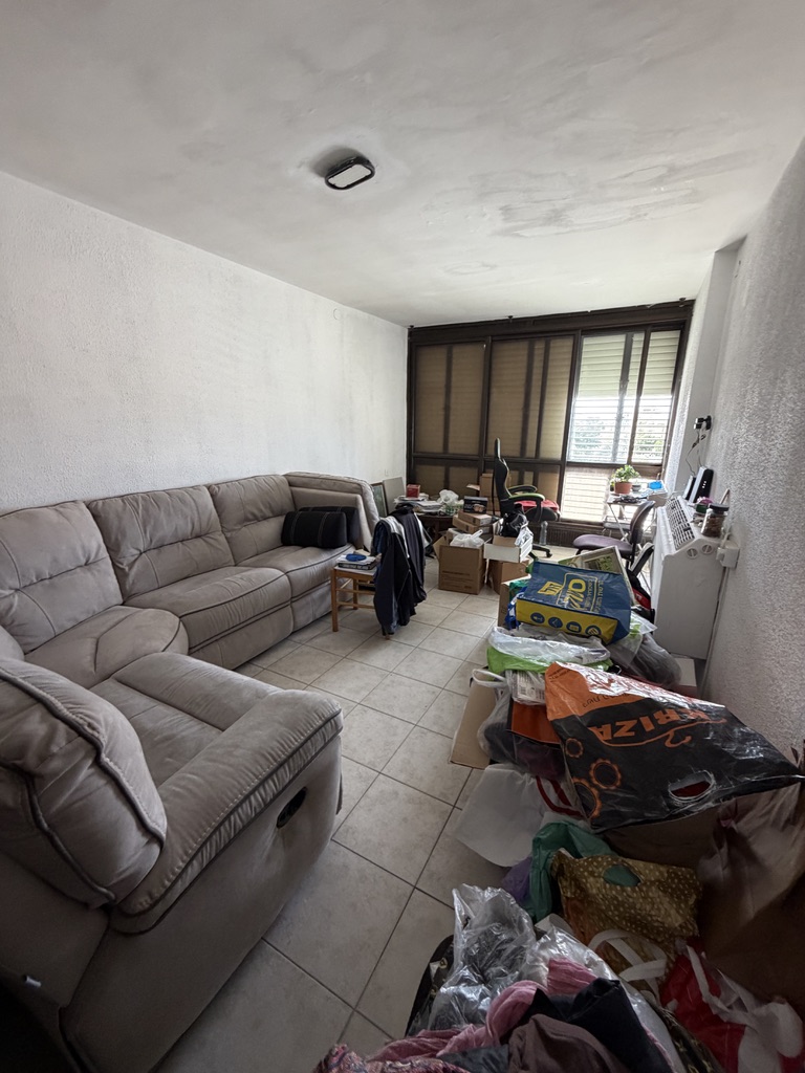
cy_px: 536
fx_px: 434
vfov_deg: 102.1
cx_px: 402
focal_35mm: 14
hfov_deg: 85.7
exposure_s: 1/106
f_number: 2.2
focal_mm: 2.22
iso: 320
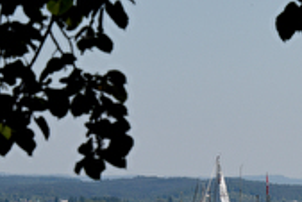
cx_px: 348
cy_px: 170
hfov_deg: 5.5
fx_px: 3123
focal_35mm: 372
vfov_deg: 3.7
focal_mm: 105
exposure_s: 1/320
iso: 100
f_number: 13
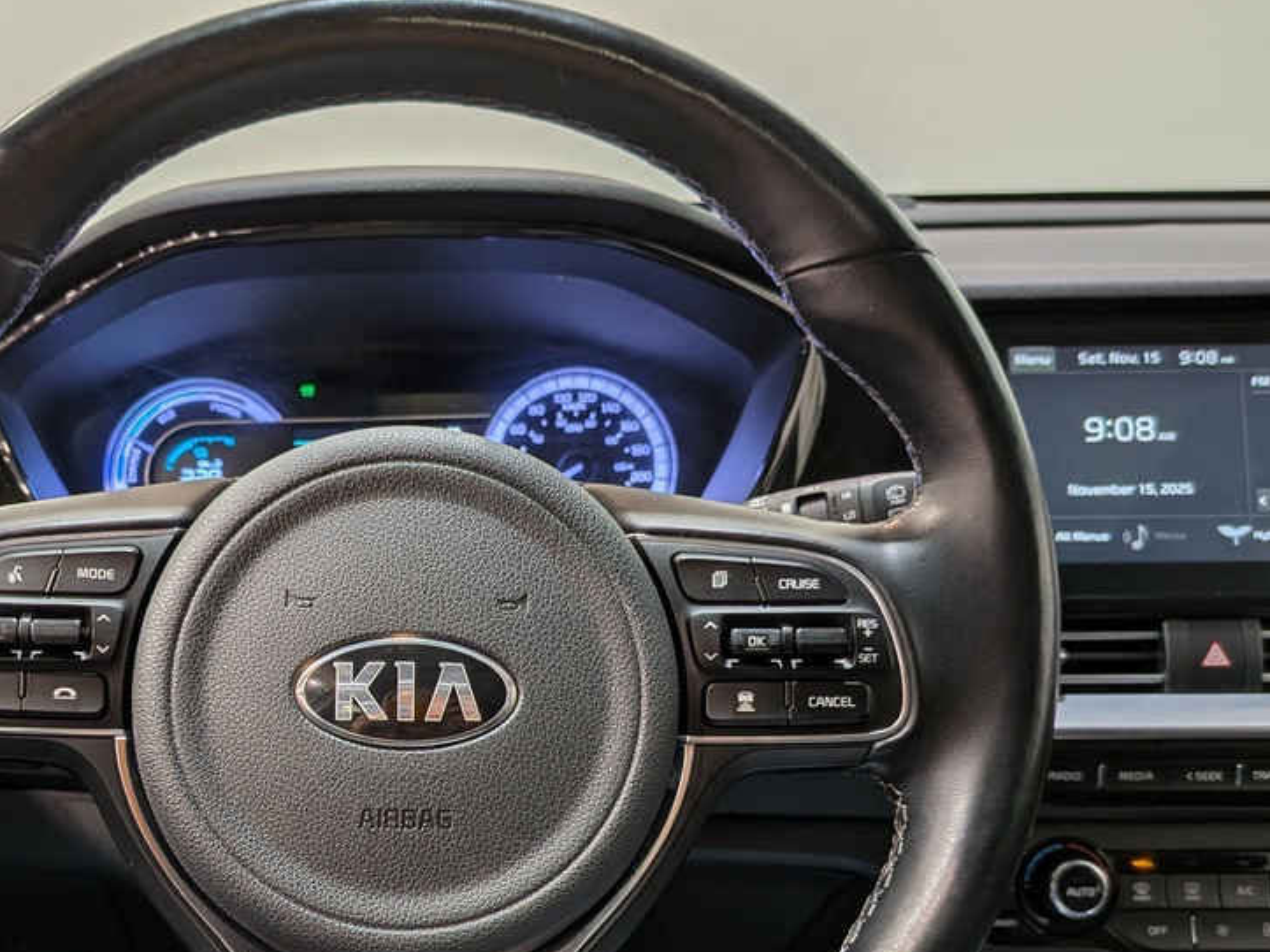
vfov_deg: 41.1
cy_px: 655
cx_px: 392
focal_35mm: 34
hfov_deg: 52.6
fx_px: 1247
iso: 27
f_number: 1.7
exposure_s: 1/173
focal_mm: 4.53
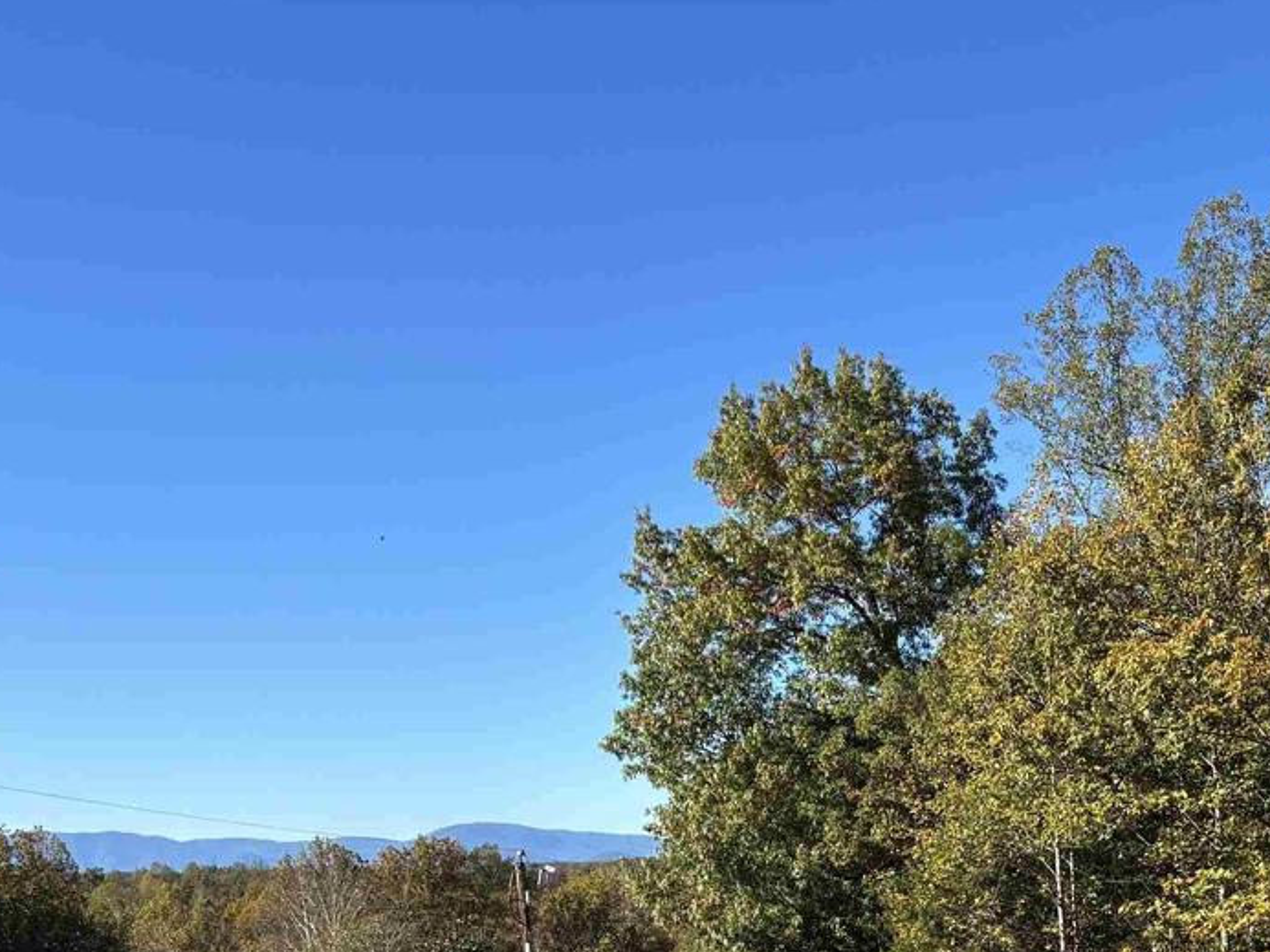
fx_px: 1982
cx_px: 1030
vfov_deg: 25.5
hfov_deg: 34.4
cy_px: 979
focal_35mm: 54
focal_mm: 5.96
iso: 50
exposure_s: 1/1751
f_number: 1.6
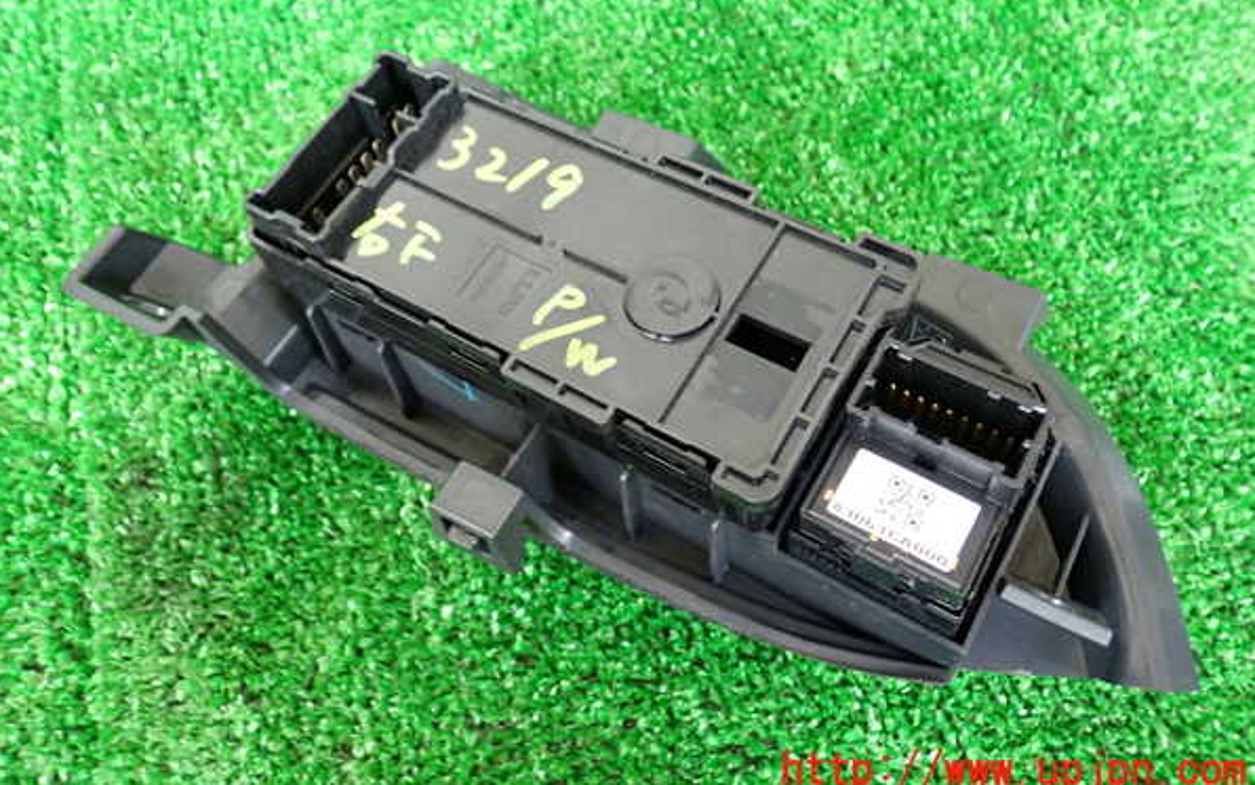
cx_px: 625
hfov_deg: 59.6
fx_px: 1095
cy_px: 324
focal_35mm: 32
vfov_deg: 39.3
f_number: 2.3
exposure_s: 1/30
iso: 200
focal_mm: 5.4
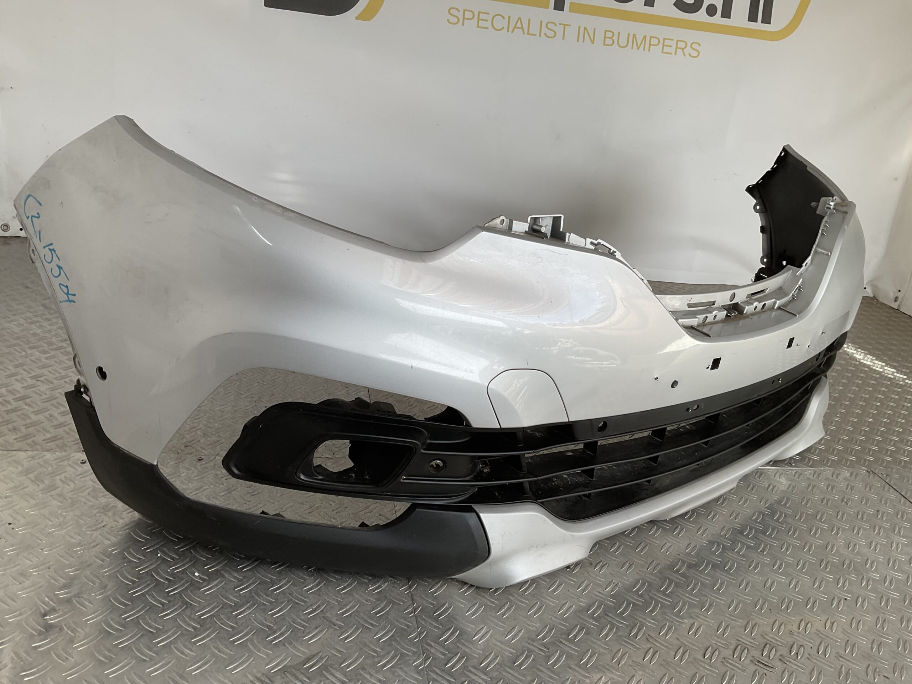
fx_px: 764
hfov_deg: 61.7
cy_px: 342
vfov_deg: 48.2
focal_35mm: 29
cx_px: 456
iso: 16
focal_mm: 3
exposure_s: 1/127
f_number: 1.8
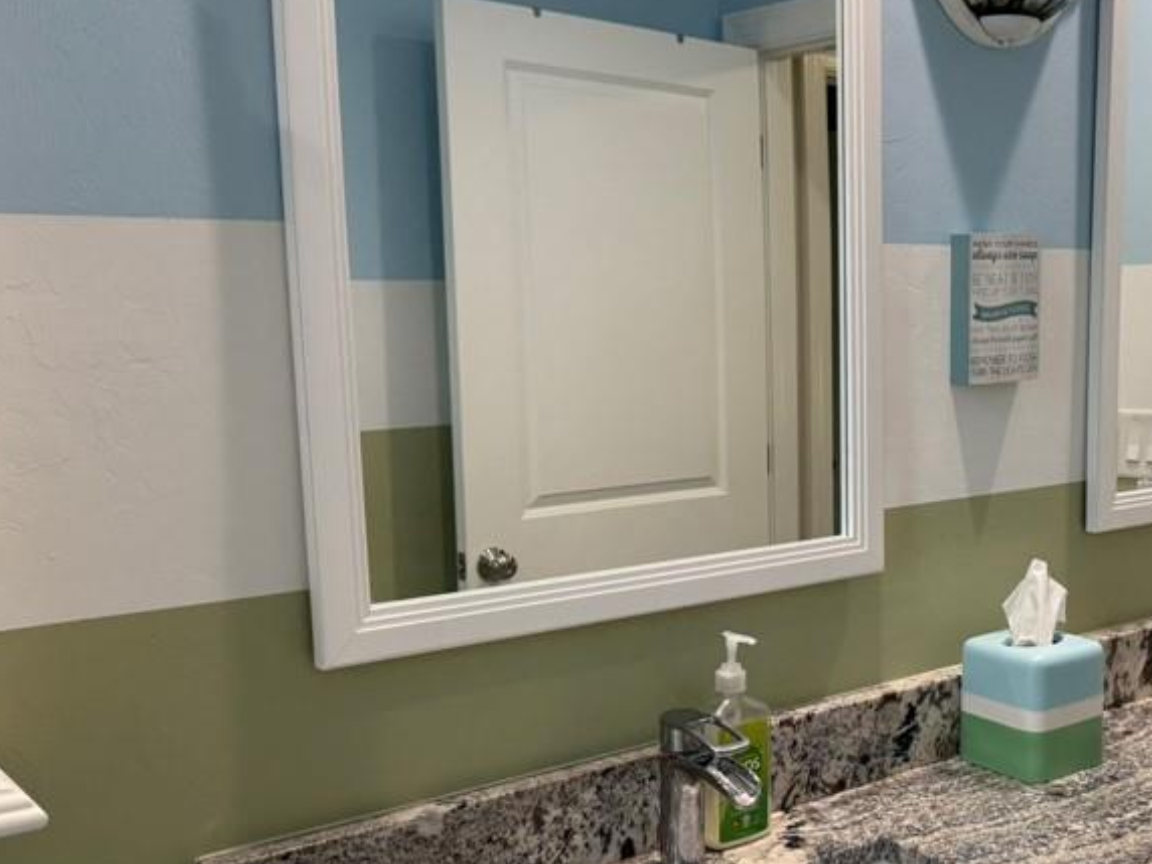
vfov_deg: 33.5
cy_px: 501
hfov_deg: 42.5
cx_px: 860
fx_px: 1431
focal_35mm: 43
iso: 125
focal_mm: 6.76
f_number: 1.78
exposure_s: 1/120
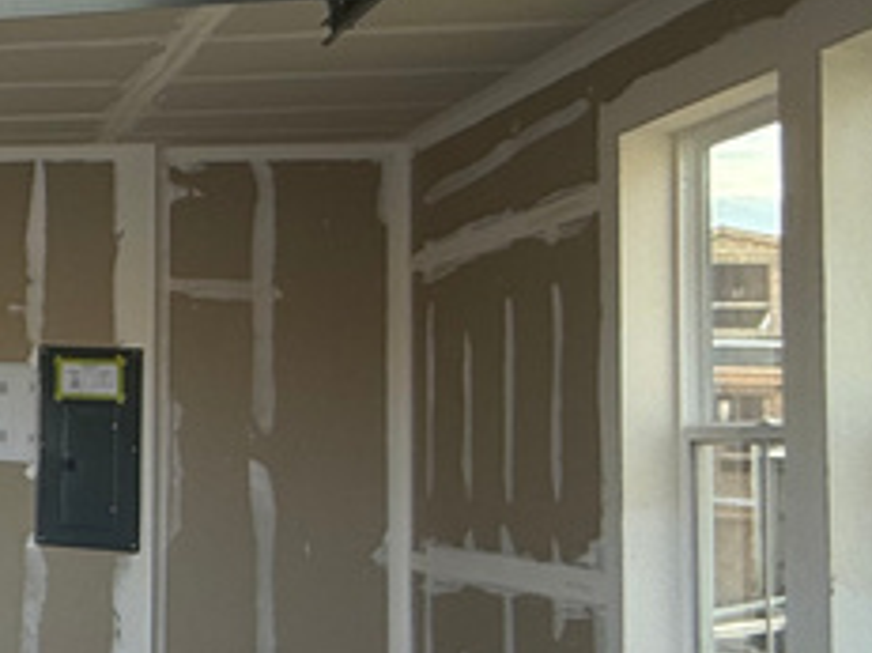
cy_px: 310
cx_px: -887
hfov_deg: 18.8
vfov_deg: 23.6
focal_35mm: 62
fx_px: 1561
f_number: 2.2
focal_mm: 2.22
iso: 50
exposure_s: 1/186
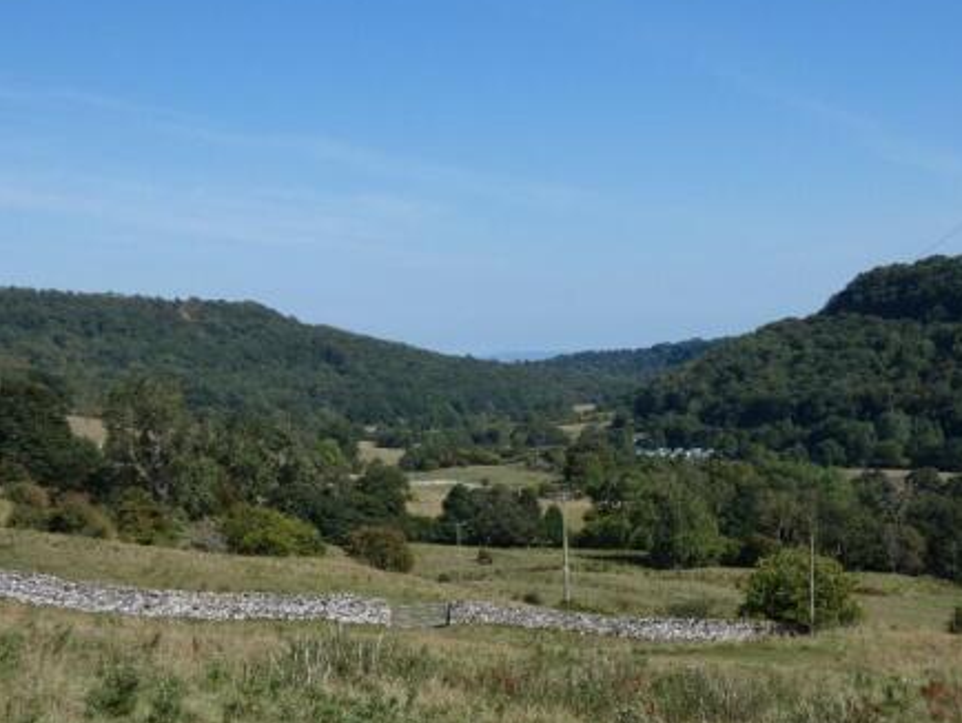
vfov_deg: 28.6
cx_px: 535
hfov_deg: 37.4
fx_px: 1418
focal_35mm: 51
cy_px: 383
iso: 80
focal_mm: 6.8
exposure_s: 1/1000
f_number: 3.5
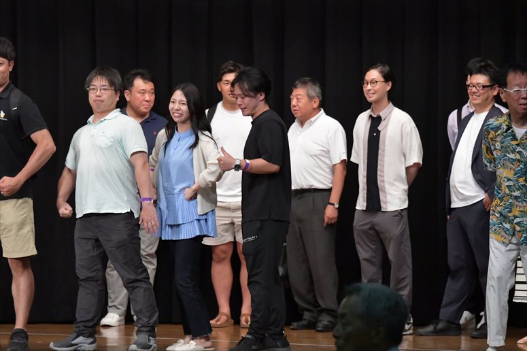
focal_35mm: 225
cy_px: 176
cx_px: 264
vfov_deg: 6.1
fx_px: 3292
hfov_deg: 9.2
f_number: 5.6
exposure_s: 1/400
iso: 6400
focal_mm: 150
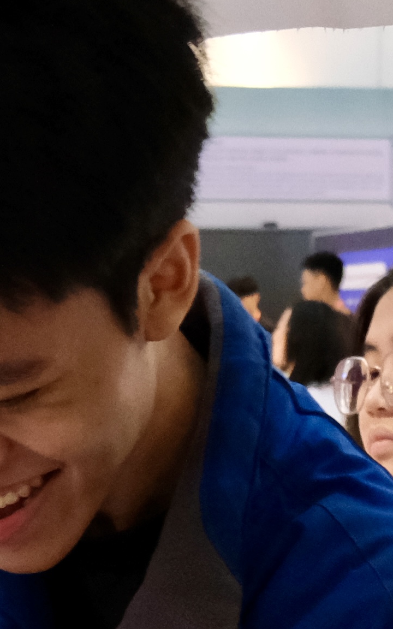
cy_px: 875
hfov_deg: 10.3
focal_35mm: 127
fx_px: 2176
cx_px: 323
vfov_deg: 15.4
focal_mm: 15
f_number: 3.5
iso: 4000
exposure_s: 1/100
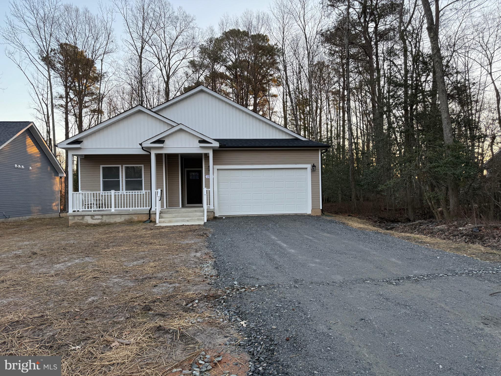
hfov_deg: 71.6
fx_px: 347
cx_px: 250
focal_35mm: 24
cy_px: 188
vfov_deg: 56.8
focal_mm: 6.76
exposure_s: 1/317
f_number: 1.78
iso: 100
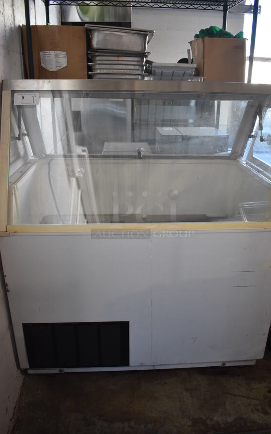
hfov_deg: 44.5
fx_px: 331
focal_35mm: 28
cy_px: 214
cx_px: 145
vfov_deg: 66.5
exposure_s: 1/125
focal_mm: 18
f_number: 3.5
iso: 1100
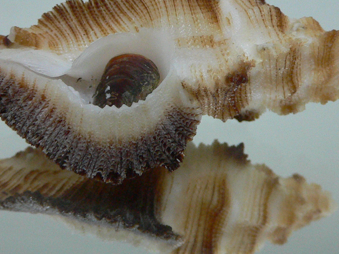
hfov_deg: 31.2
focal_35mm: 62
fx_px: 607
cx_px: 158
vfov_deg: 23.5
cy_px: 84
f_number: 2.8
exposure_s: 1/60
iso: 200
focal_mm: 4.6
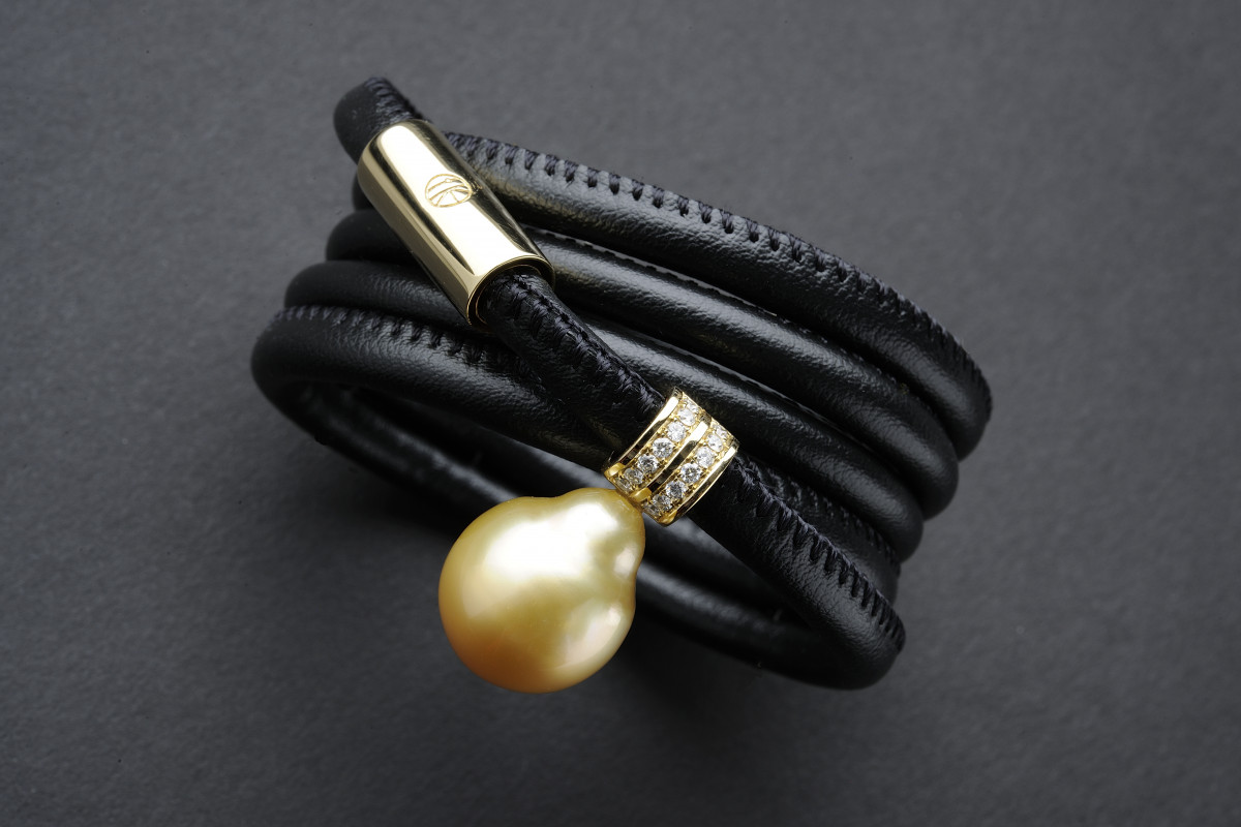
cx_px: 620
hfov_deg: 33.4
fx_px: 2068
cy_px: 414
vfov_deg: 22.6
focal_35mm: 60
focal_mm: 60
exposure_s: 1/30
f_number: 22
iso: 100
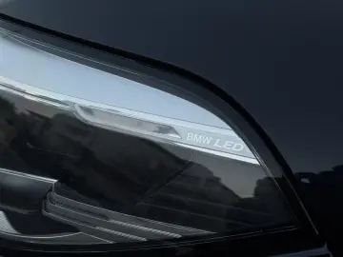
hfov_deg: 39.7
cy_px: 128
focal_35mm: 48
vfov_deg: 30.3
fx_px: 476
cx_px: 172
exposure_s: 1/488
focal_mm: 6.76
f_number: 1.78
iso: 80
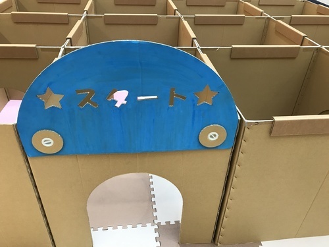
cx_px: 164
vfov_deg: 49.7
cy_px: 124
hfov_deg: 63.4
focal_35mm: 28
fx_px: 266
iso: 32
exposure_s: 1/24
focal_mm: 3.99
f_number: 1.8
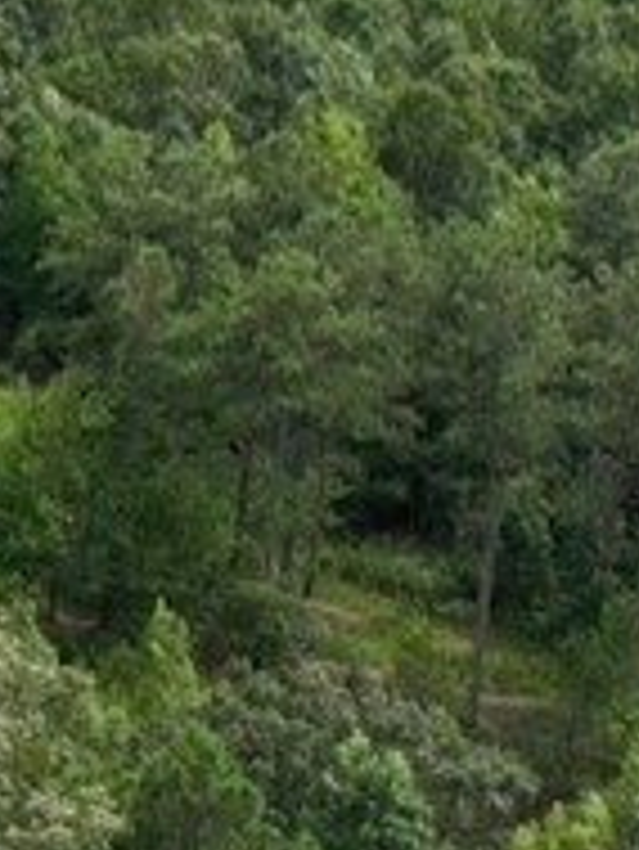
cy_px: 169
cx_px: -1544
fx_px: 3196
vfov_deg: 15.1
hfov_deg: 8.6
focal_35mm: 130
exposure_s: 1/240
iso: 110
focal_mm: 12.29
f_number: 2.8
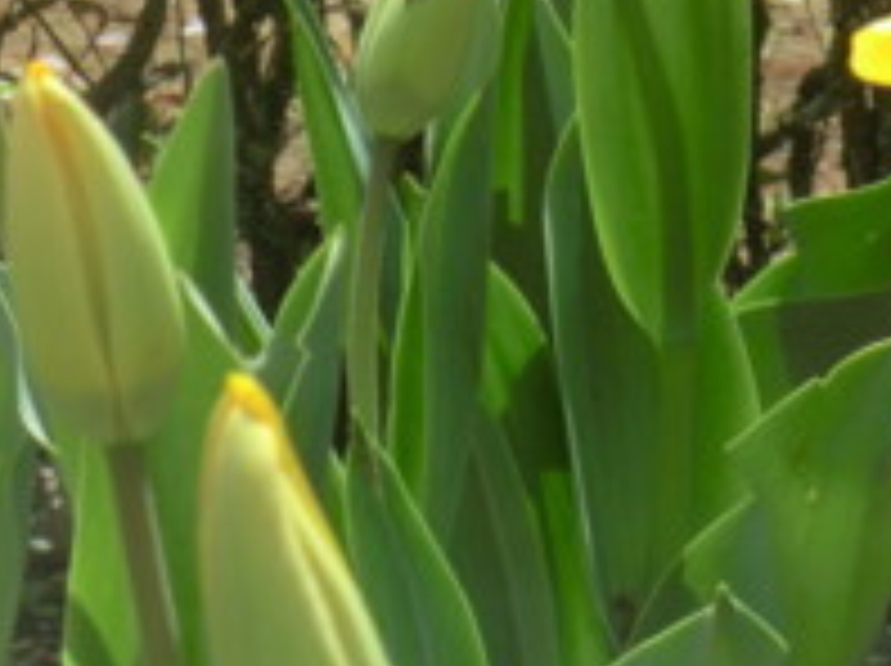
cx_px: 598
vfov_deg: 5.3
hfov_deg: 7.1
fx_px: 7198
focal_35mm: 280
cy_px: -27
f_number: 5.2
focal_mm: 22
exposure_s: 1/320
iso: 80
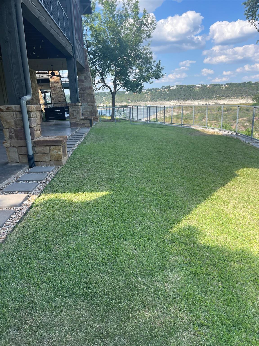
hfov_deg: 54.9
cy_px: 173
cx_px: 130
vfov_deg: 69.4
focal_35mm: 25
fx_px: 249
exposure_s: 1/962
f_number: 1.6
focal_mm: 5.1
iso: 32
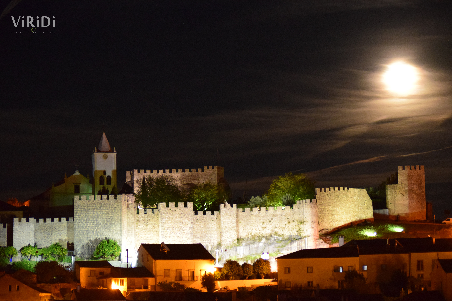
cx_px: 226
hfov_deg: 20.0
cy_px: 150
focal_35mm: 102
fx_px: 1281
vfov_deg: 13.4
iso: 3200
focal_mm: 68
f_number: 4.2
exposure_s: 1/6
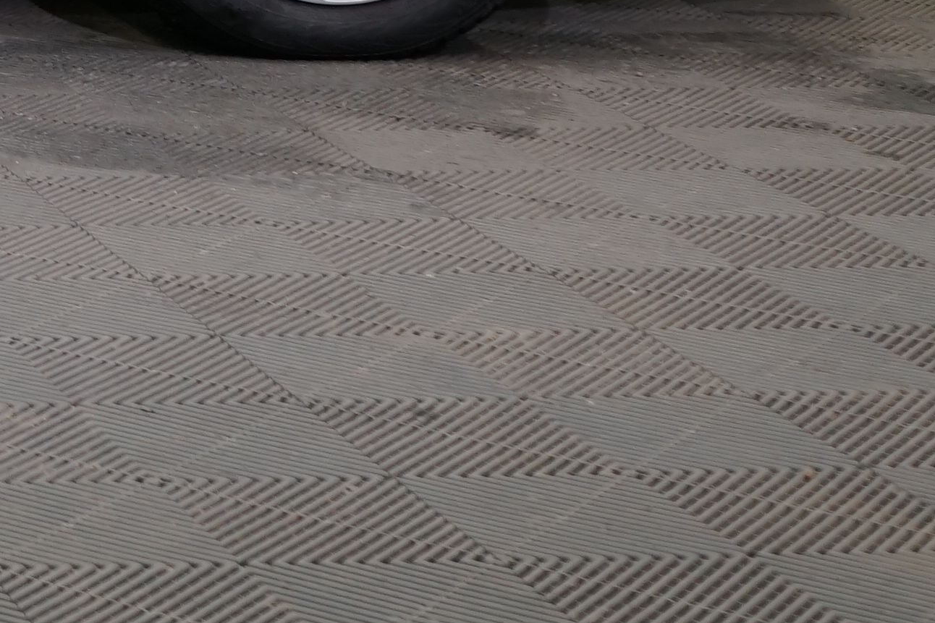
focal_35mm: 144
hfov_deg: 12.6
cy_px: -675
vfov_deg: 8.9
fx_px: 3739
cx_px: -921
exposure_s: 1/30
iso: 500
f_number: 5.6
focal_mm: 31
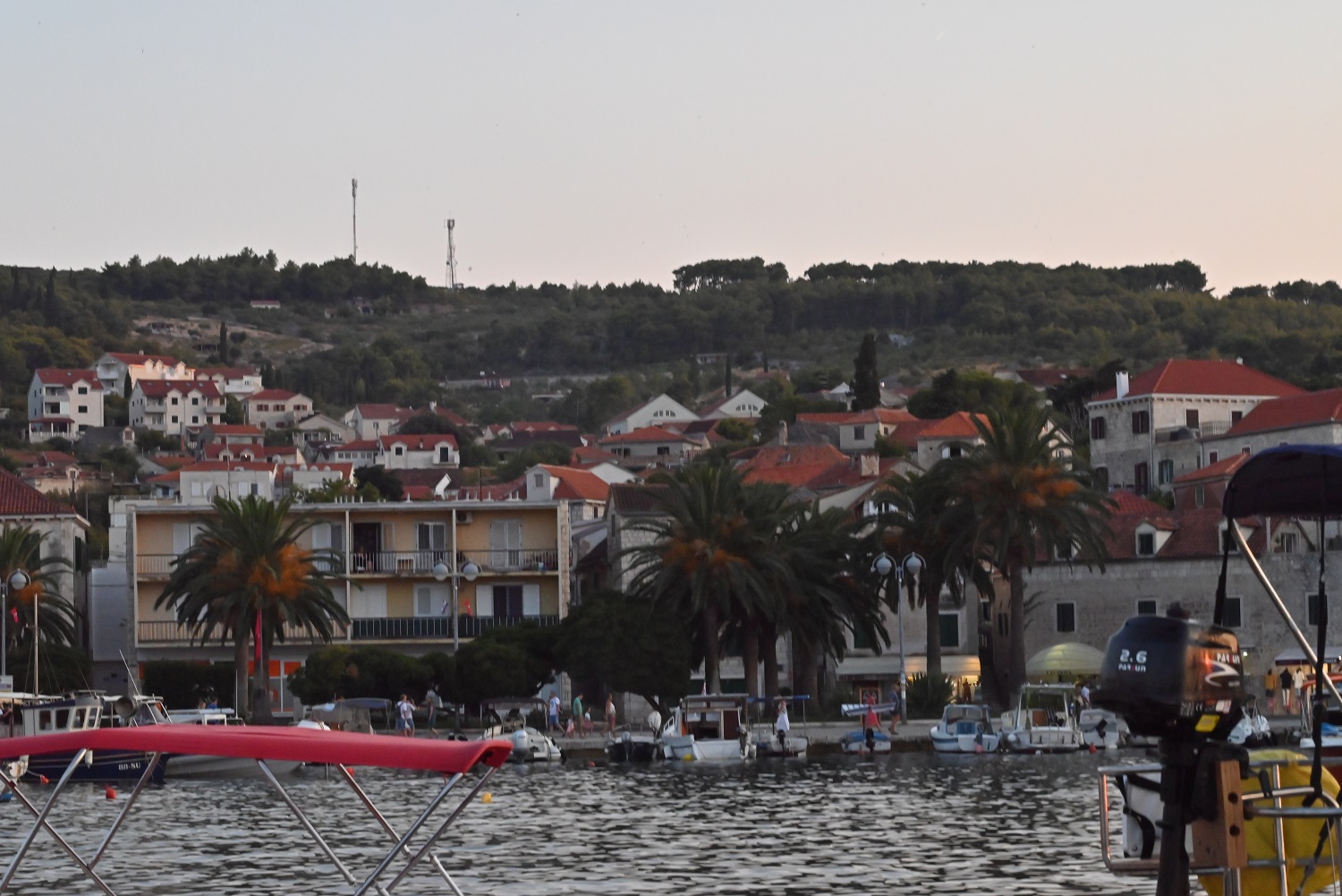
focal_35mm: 98
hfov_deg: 20.8
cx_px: 671
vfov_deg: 14.0
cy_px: 448
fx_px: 3654
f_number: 29
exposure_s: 1/100
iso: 5600
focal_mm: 98
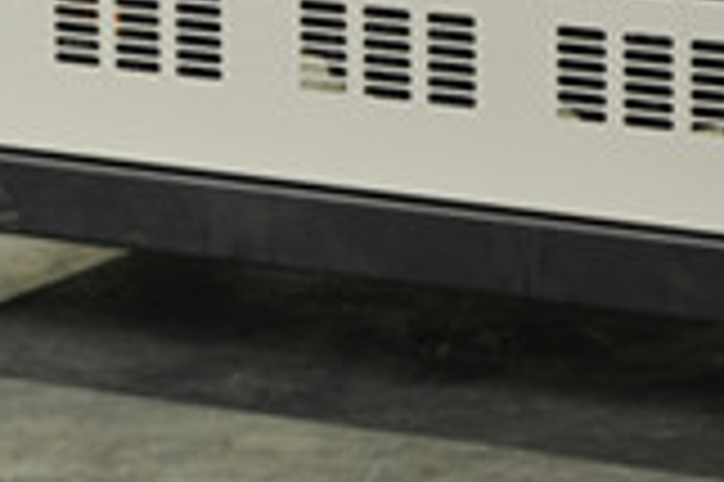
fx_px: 5023
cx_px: 688
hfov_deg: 8.2
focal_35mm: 250
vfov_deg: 5.4
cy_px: -275
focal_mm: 62
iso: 160
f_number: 14
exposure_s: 1/125
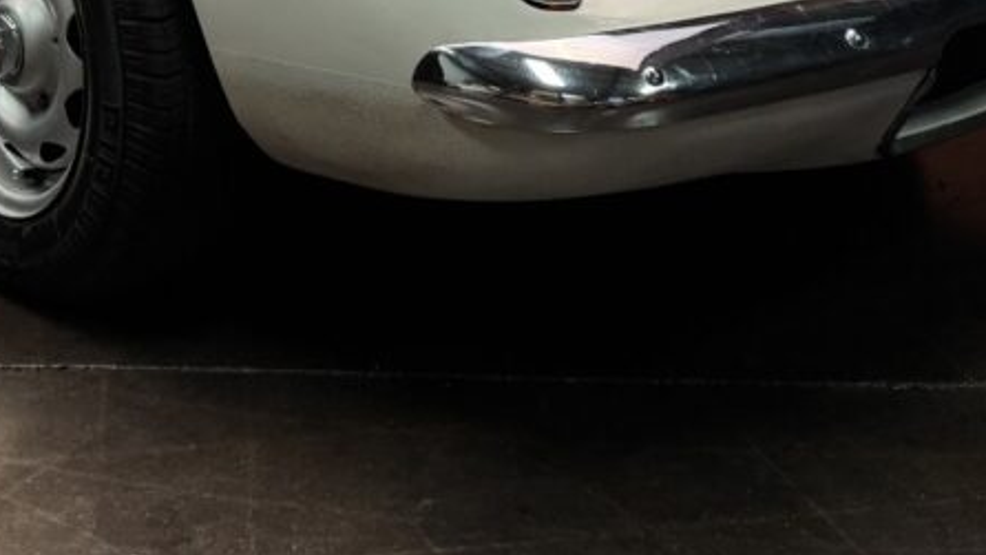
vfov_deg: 18.6
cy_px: -179
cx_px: 252
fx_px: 1569
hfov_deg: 34.2
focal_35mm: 60
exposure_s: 1/60
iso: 400
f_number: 1.78
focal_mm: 6.76
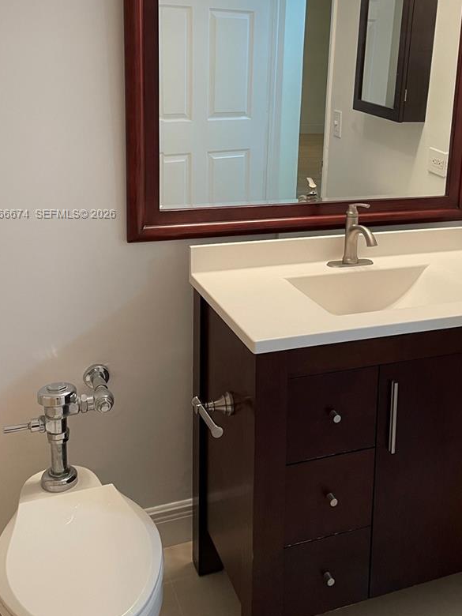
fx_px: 712
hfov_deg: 35.4
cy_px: 215
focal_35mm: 40
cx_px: 325
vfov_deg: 46.2
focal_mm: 4.2
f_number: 1.6
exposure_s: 1/60
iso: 80
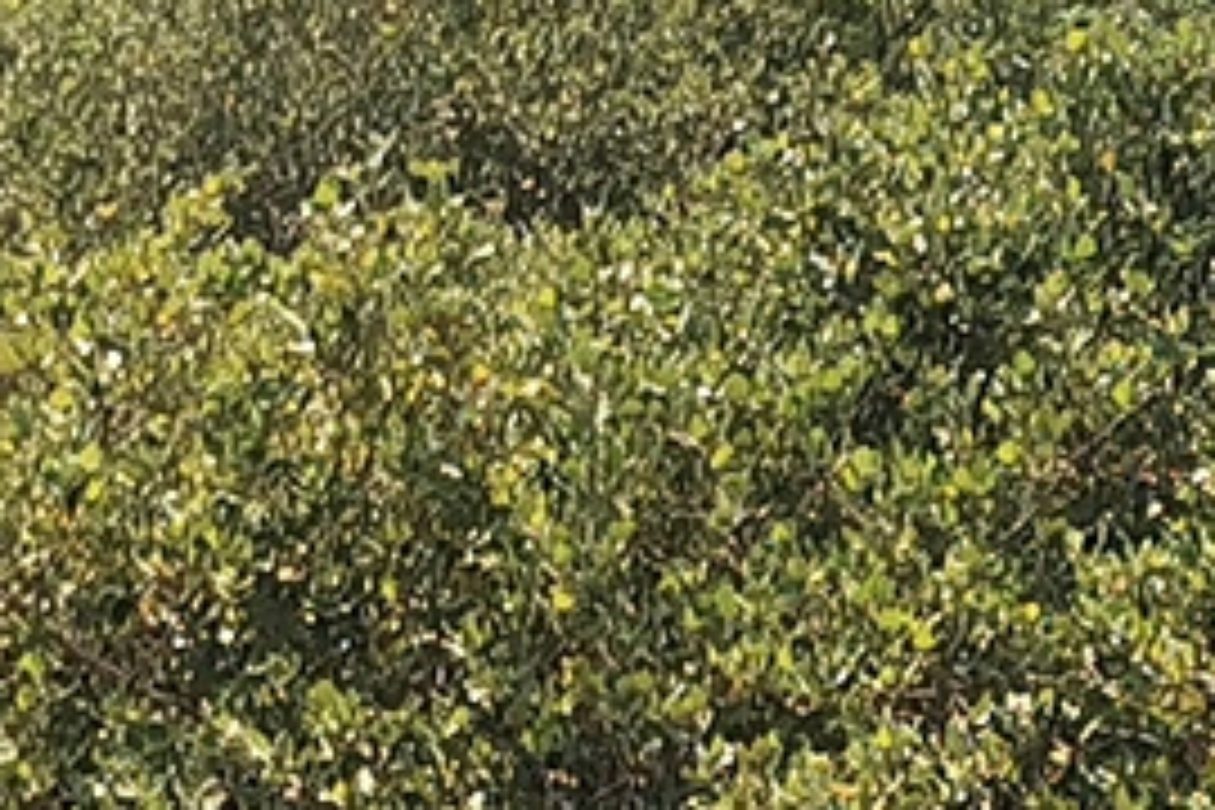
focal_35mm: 212
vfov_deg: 6.5
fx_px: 7154
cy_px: 684
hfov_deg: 9.5
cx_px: 1692
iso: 50
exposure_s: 1/3367
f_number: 1.6
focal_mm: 5.56
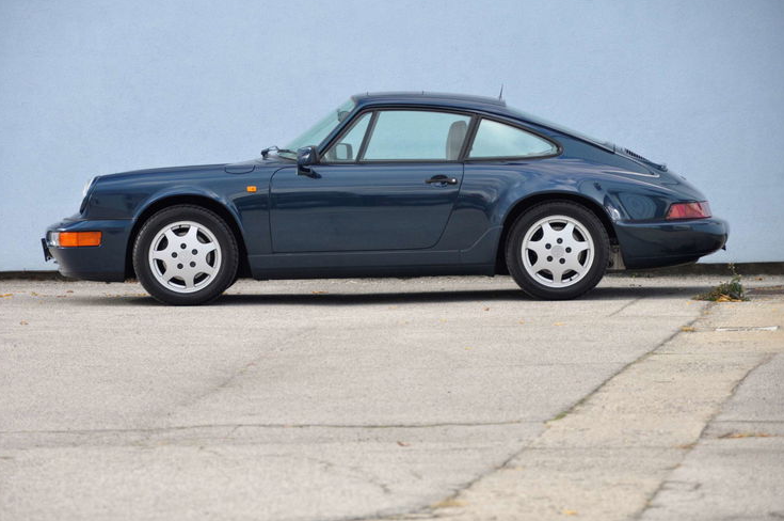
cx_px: 380
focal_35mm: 165
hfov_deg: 12.5
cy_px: 265
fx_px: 3578
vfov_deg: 8.3
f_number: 5.6
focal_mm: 105
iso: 500
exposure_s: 1/125
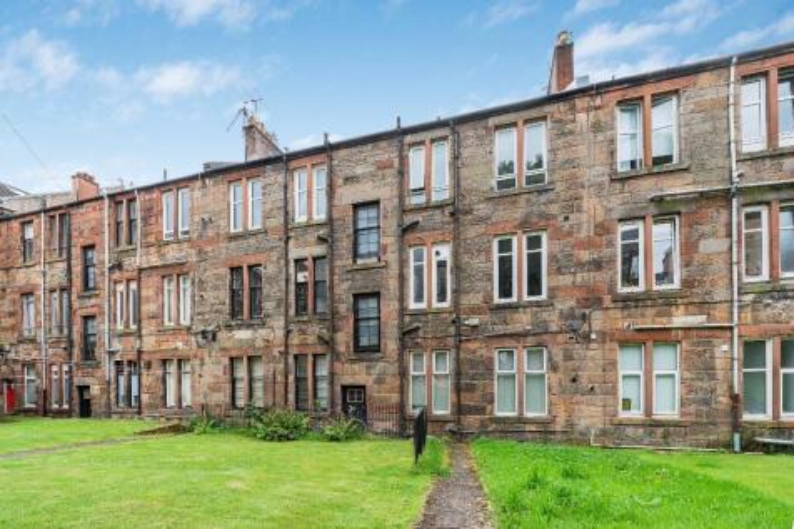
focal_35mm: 15
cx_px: 397
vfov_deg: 76.9
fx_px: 333
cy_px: 264
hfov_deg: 100.0
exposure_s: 1/15
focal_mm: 15.1
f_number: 10
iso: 200
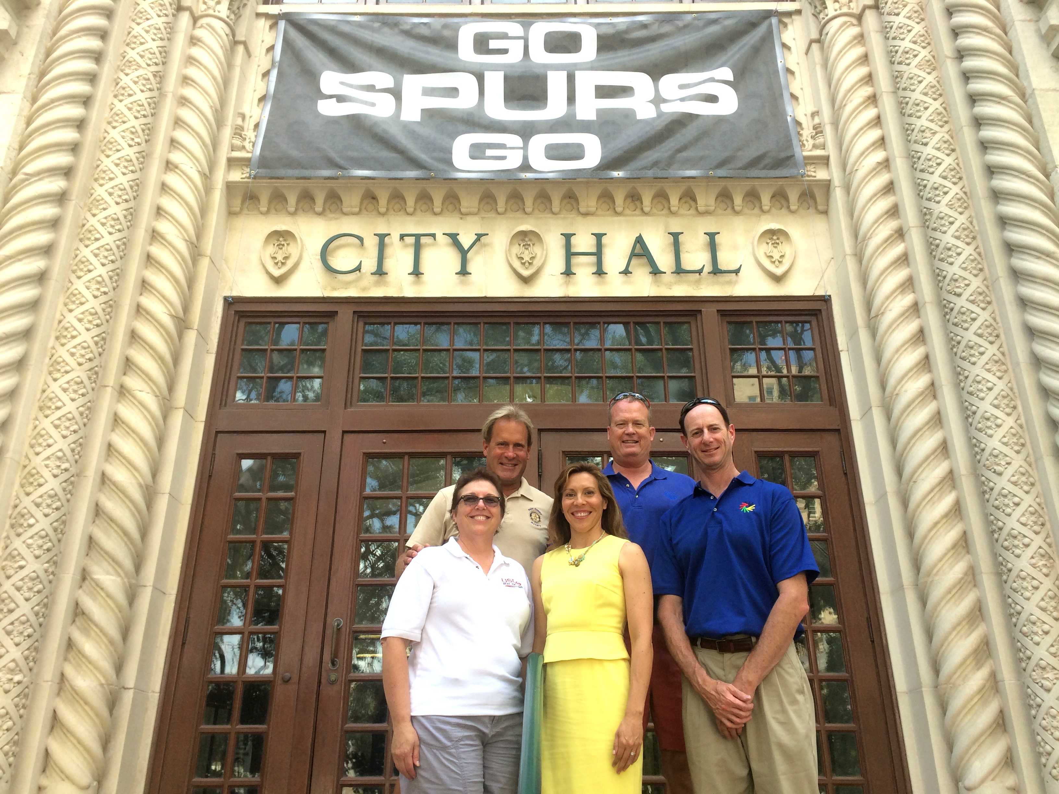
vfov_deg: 46.8
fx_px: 918
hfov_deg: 60.0
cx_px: 530
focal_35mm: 30
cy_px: 397
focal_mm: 4.12
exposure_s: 1/198
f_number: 2.2
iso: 32
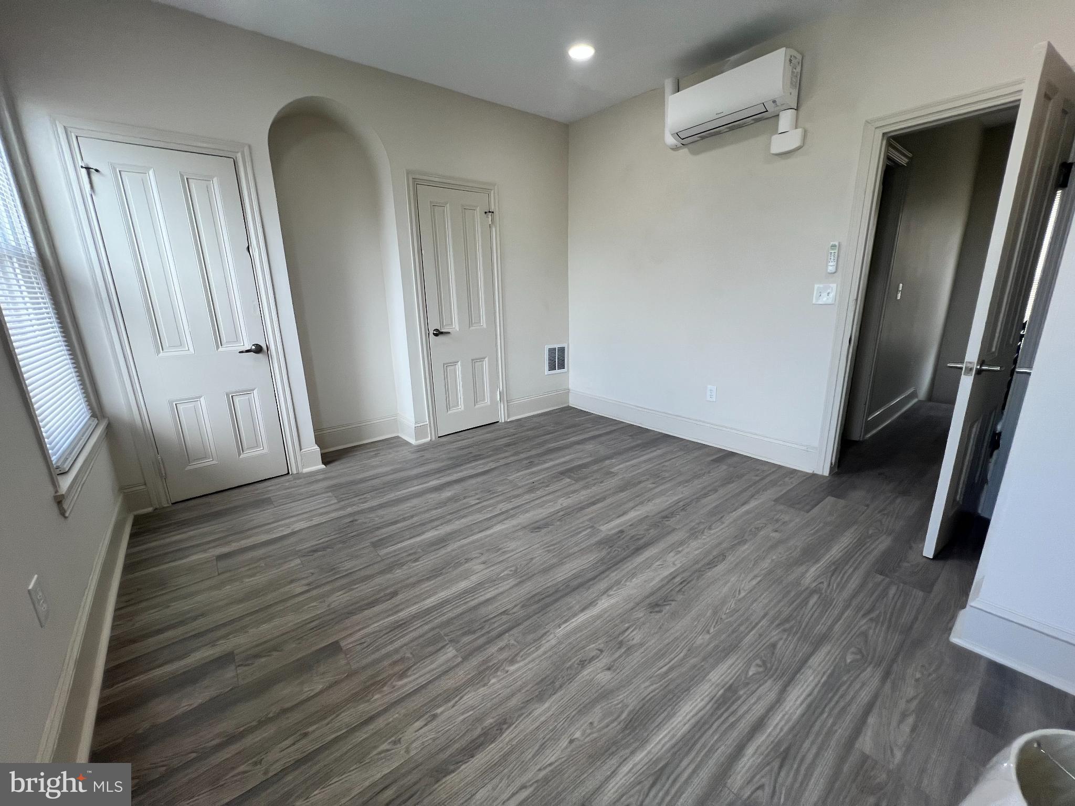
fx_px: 404
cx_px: 538
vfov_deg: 89.9
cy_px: 403
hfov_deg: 106.2
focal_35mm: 13
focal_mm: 1.57
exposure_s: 1/120
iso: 64
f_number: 1.8
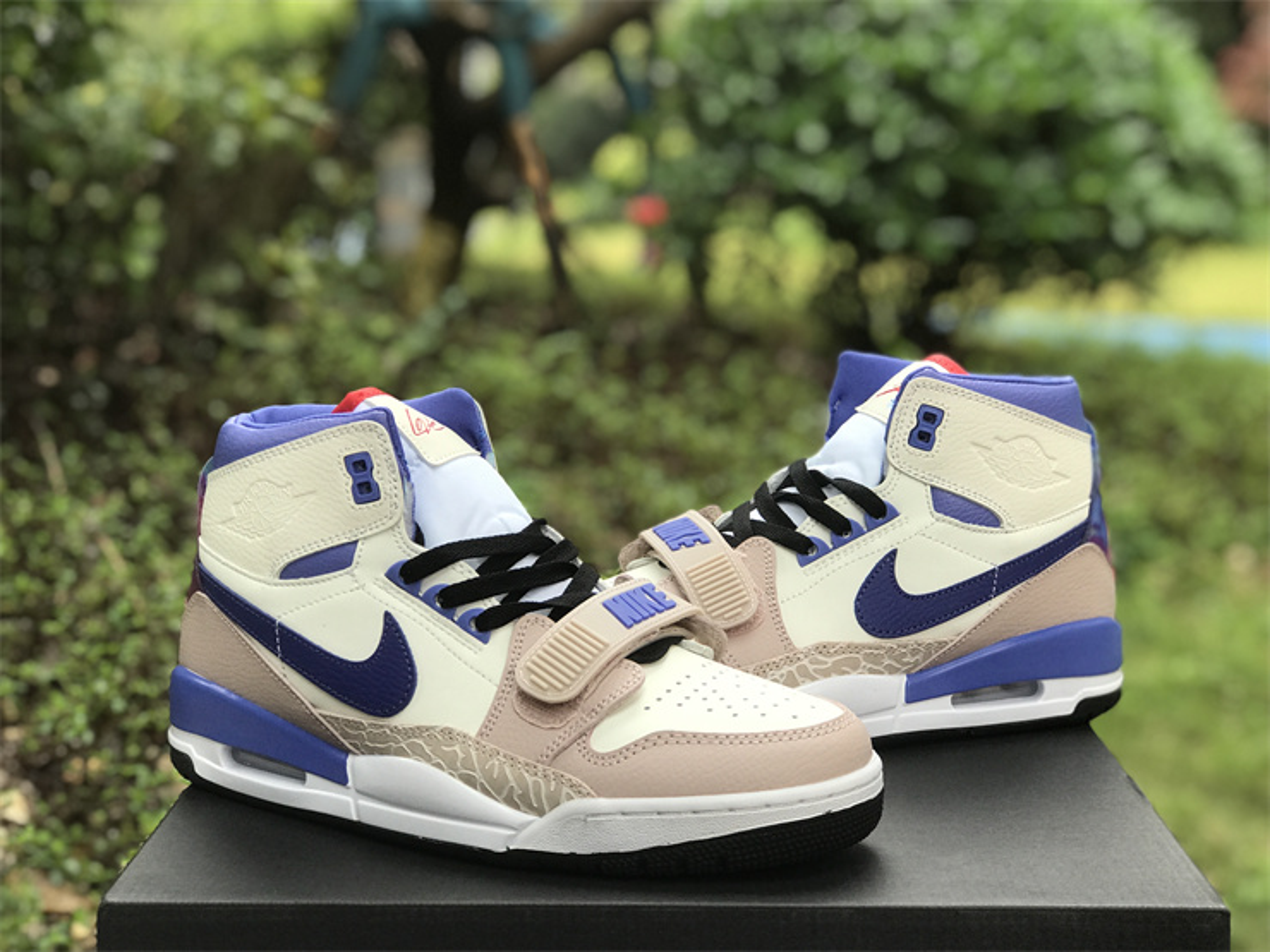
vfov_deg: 25.7
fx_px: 2091
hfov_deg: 33.8
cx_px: 635
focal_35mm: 57
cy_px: 476
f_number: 2.8
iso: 25
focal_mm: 6.6
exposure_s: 1/50
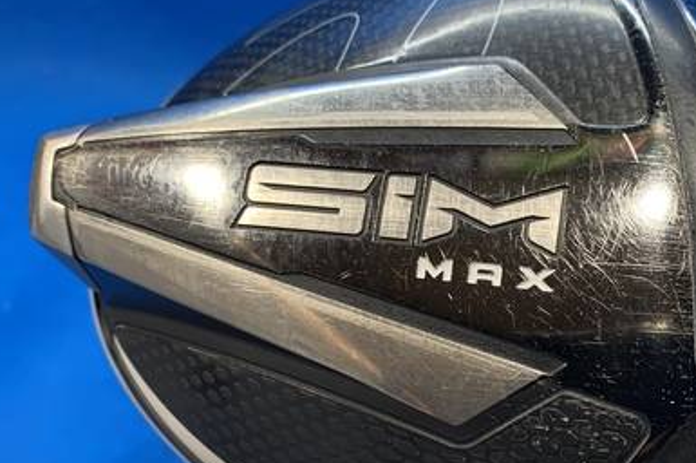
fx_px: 869
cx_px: 434
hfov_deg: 43.3
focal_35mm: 45
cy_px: 327
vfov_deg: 29.5
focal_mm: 4.25
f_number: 1.8
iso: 100
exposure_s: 1/60
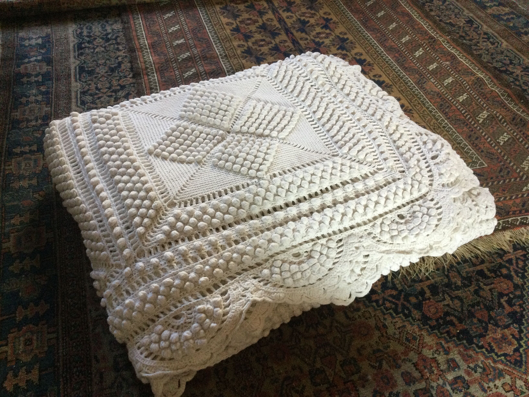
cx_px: 264
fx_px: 474
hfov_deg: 58.4
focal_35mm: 31
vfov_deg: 45.4
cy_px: 198
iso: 160
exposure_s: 1/33
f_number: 2.4
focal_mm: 3.3
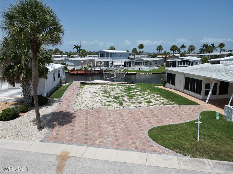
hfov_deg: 71.6
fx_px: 162
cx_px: 116
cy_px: 87
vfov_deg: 56.8
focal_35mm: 24
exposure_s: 1/4000
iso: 110
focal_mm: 6.72
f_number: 1.7
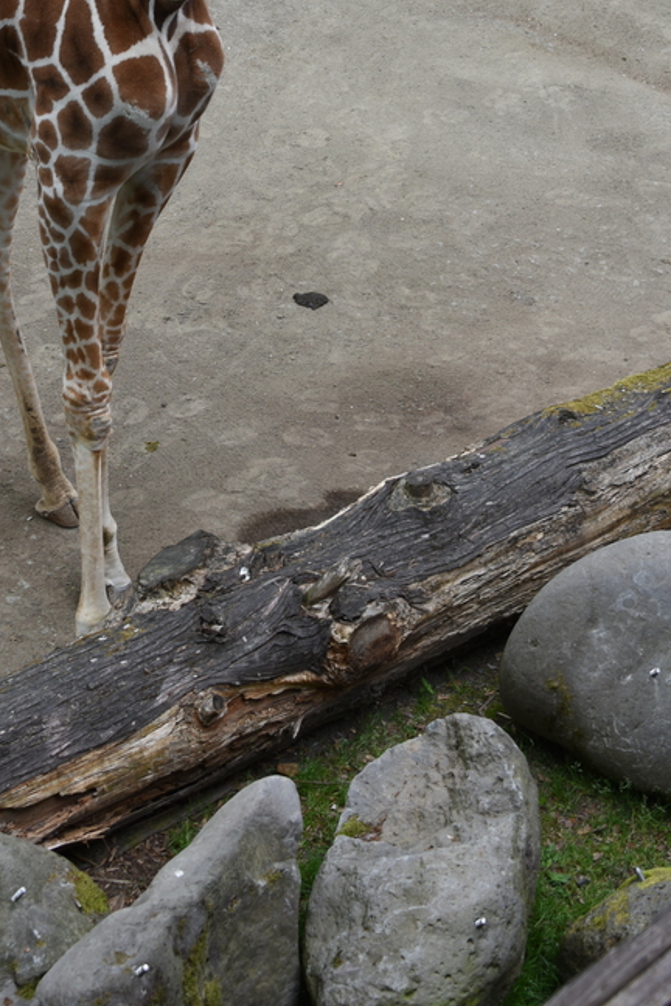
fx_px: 2209
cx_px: 174
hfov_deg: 17.2
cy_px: 96
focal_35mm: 79
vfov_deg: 24.9
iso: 100
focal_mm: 40
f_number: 5.6
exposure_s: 1/125
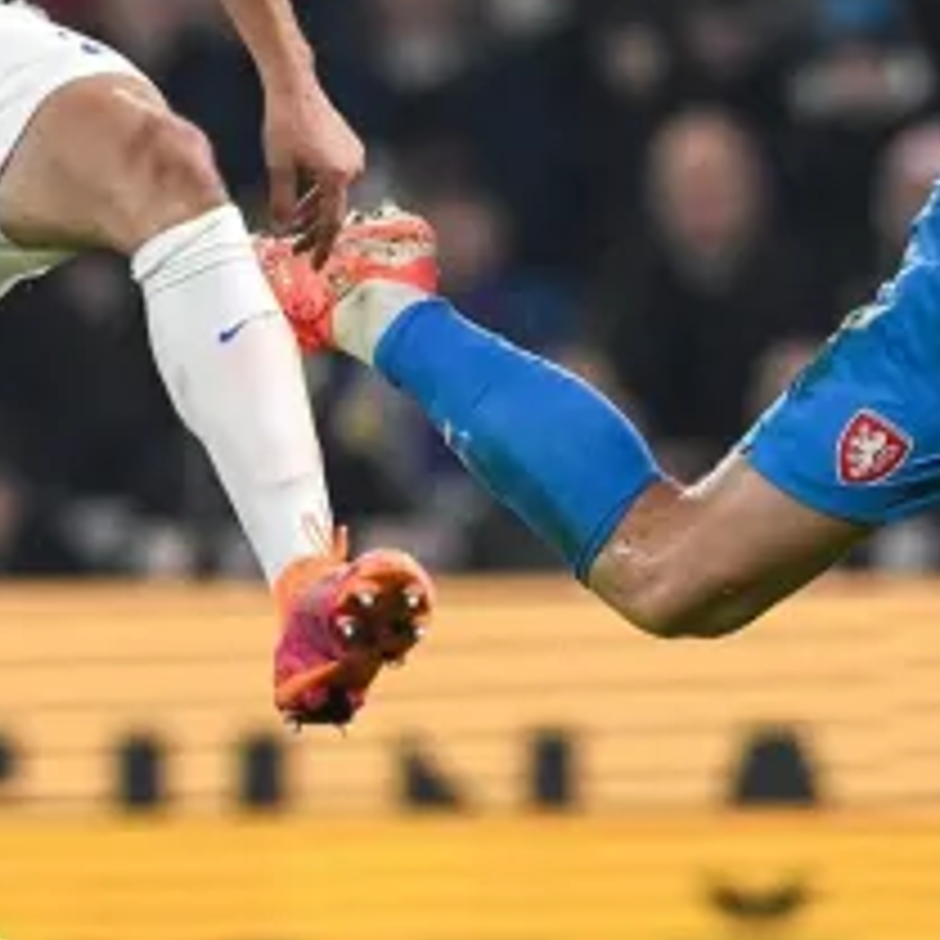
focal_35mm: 1234
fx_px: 37912
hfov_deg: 1.4
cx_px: 328
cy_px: 425
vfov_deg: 1.4
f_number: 4
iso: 4000
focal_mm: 400
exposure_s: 1/3200
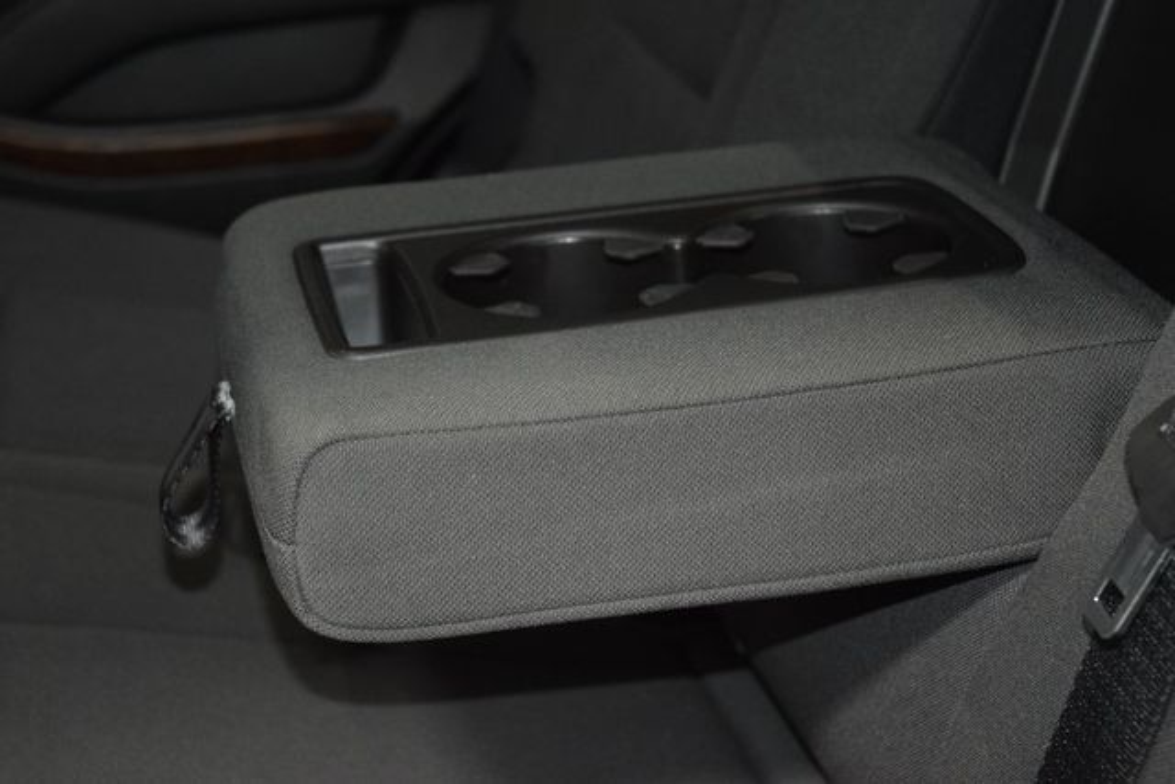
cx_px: 588
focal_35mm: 69
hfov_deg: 29.2
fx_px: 2252
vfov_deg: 19.7
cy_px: 392
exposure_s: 1/25
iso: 2500
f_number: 4.5
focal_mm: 46
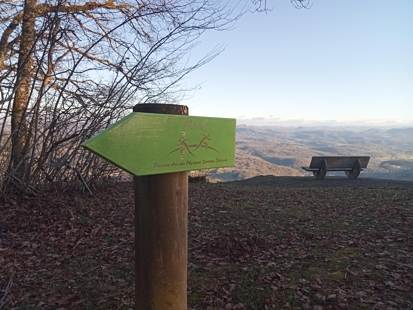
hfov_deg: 63.4
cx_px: 206
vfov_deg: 49.7
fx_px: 334
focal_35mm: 28
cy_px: 155
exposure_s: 1/439
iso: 103
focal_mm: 3.46
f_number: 2.2
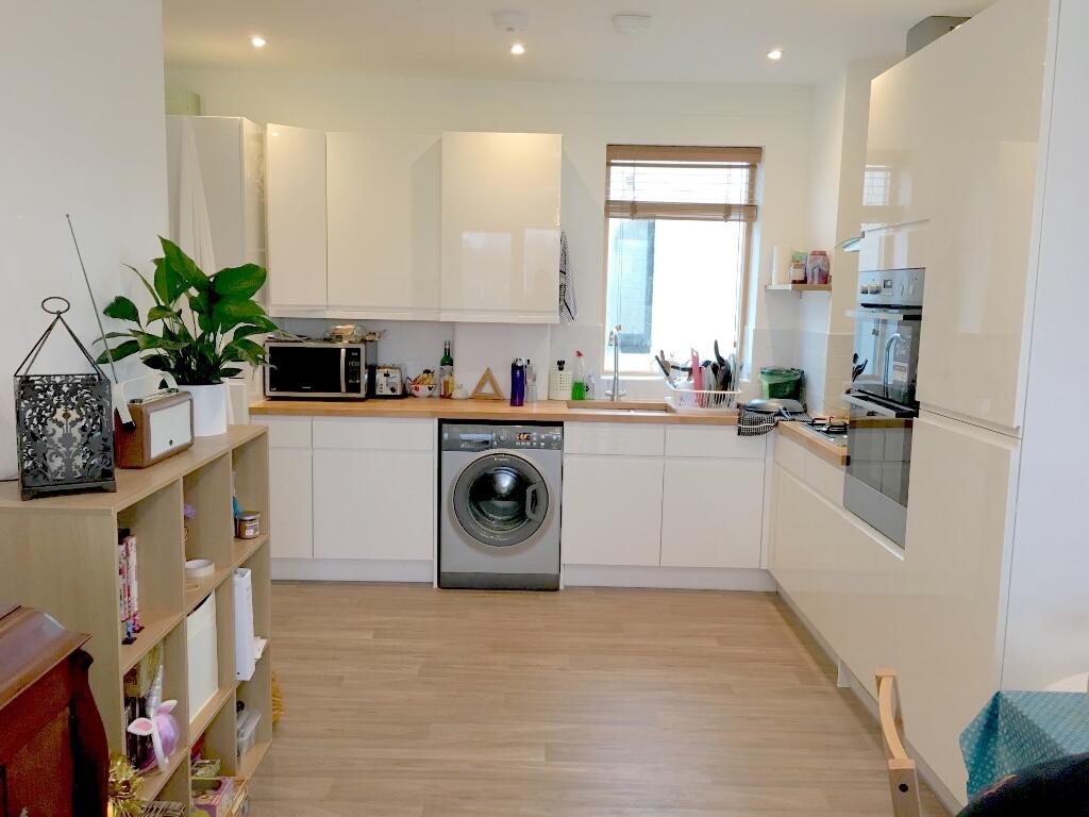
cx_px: 544
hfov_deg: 61.7
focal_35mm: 29
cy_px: 408
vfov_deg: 48.2
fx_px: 912
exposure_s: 1/33
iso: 125
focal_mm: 4.15
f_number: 2.2
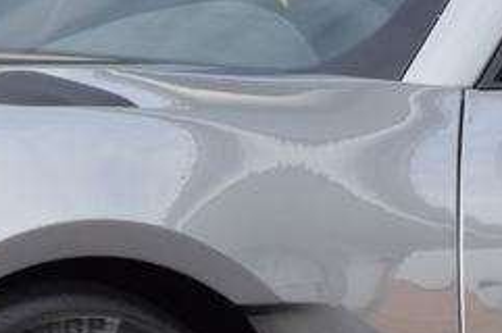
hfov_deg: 3.1
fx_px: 9332
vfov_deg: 2.0
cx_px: 342
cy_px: 637
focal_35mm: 670
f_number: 5.6
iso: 100
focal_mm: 105
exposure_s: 1/160
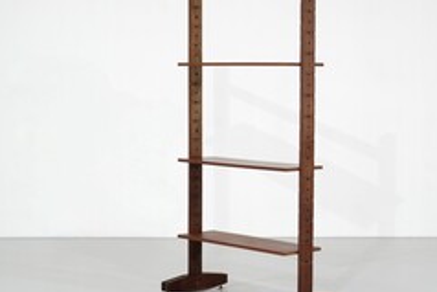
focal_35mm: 89
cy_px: 113
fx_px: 1081
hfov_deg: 22.8
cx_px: 263
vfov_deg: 15.4
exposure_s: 1/100
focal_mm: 35
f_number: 5.6
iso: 800
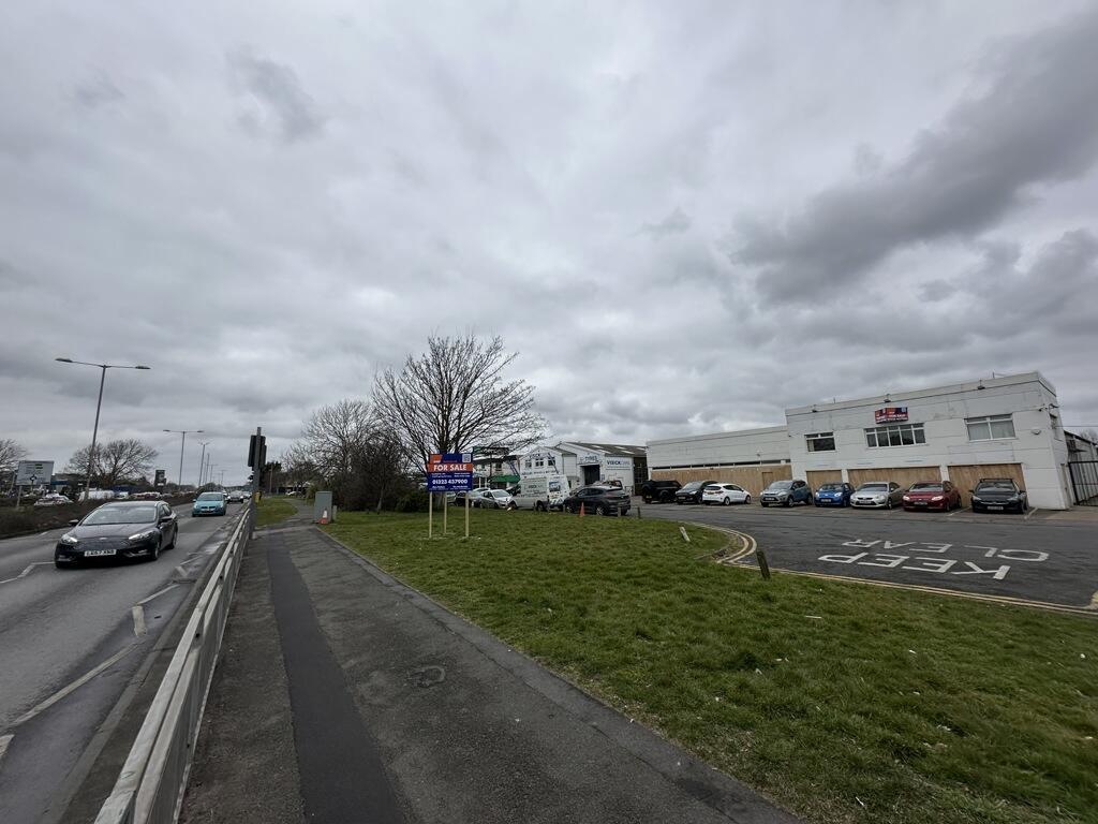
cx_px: 549
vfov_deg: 85.7
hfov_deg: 102.1
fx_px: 444
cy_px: 412
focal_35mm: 14
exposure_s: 1/1887
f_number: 2.2
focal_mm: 2.22
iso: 40
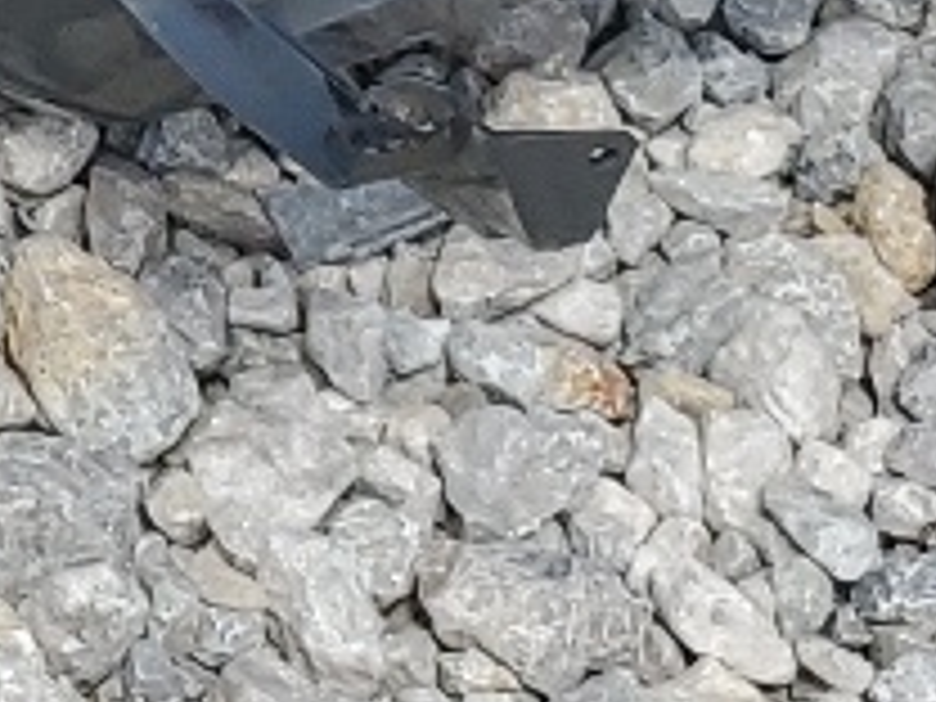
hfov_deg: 9.0
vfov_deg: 6.9
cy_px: -1202
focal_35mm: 200
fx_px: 5408
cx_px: -1210
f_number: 1.5
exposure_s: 1/3333
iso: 50
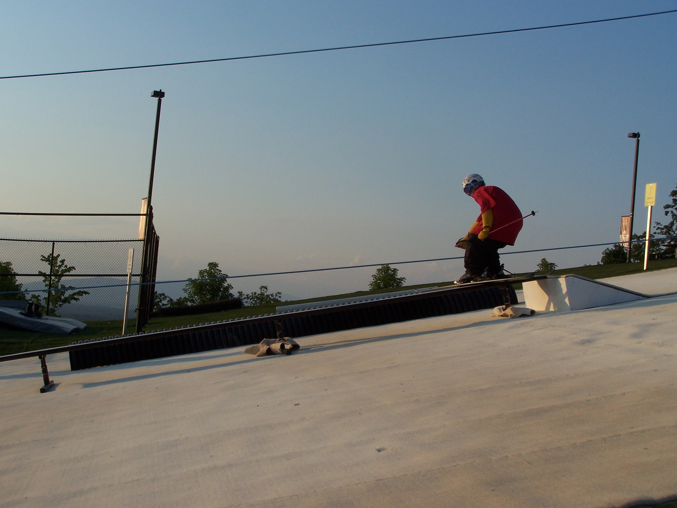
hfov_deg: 34.3
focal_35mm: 56
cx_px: 338
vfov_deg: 26.1
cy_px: 254
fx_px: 1095
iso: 80
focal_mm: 9.3
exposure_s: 1/750
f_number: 4.5
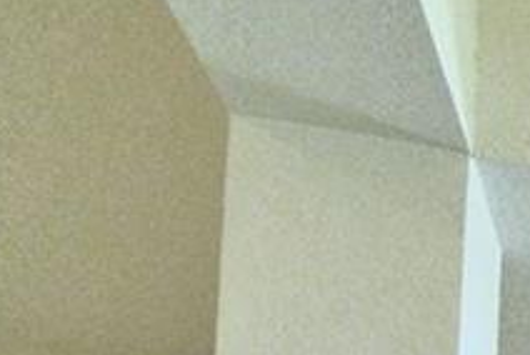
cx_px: 1450
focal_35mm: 113
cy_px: 1070
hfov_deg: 12.1
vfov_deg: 9.5
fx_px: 1666
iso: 360
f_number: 4.5
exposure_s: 1/125
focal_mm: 10
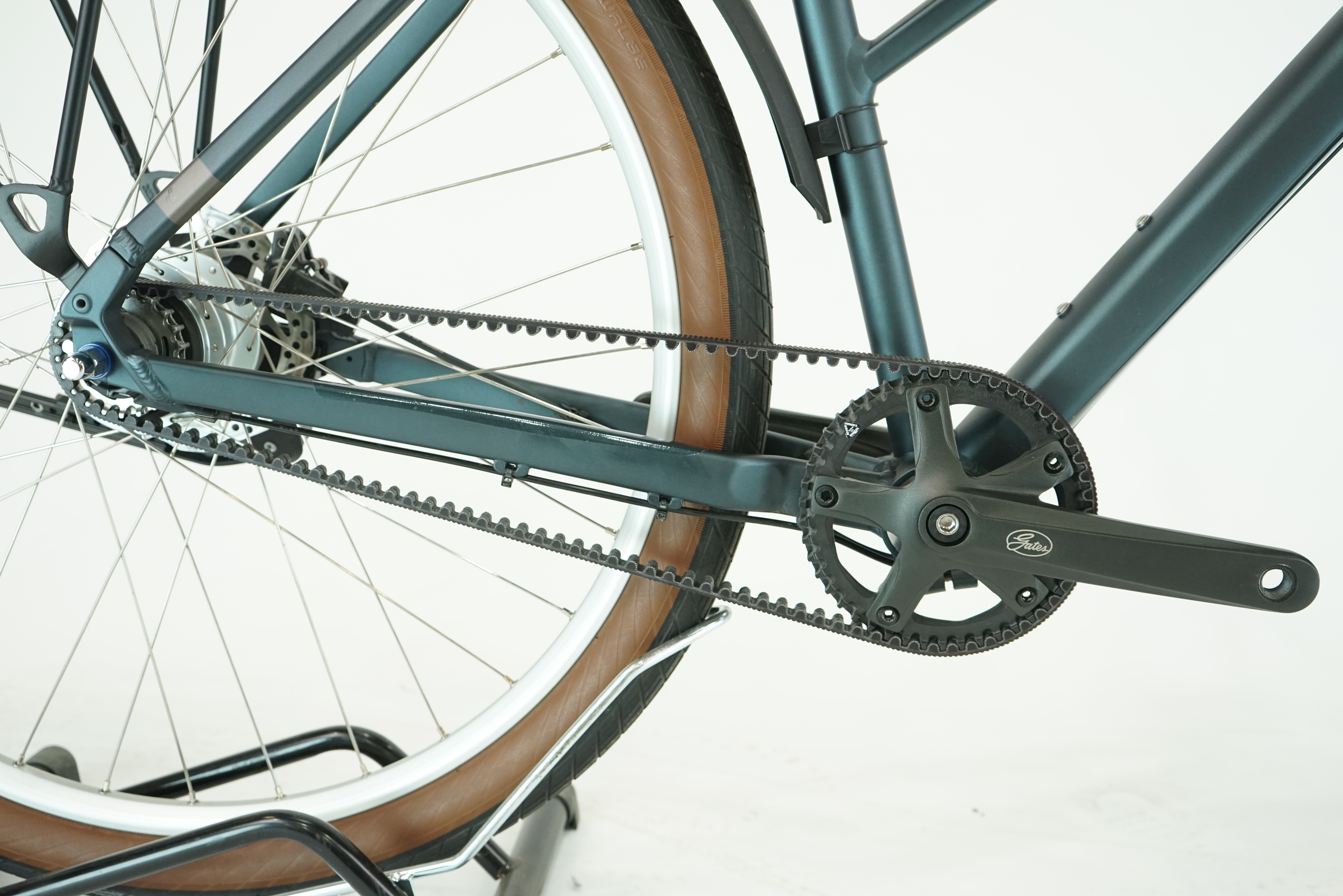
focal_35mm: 38
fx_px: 1418
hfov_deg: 50.7
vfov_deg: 35.1
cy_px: 448
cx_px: 672
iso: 1600
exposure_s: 1/200
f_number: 5
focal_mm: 38
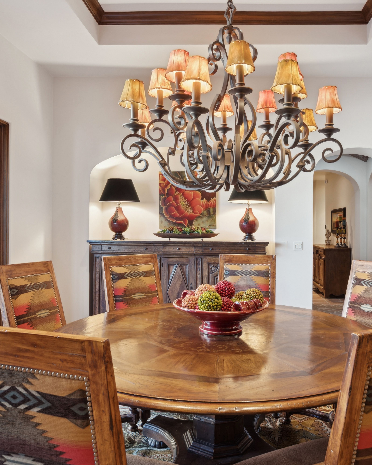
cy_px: 234
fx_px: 381
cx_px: 205
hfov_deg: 51.9
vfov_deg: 62.7
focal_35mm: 28
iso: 320
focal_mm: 19.5
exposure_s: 1/6
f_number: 8
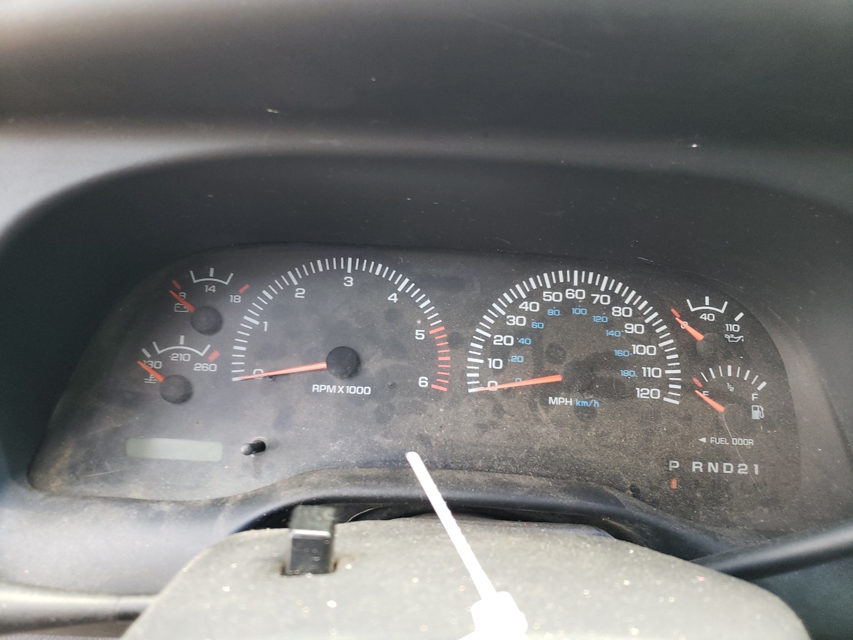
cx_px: 426
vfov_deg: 53.1
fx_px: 641
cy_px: 320
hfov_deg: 67.3
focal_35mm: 26
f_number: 1.5
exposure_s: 1/60.2
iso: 135
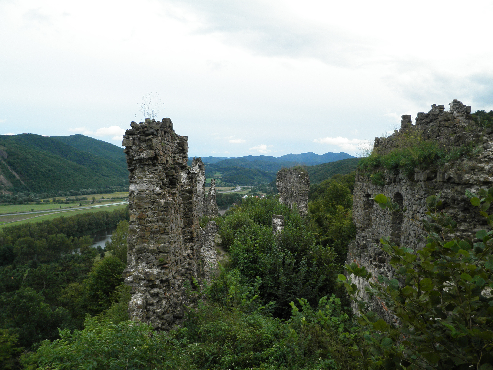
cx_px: 246
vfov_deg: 49.7
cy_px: 185
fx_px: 399
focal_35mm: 28
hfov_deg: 63.4
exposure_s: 1/160
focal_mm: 5
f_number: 3
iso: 64
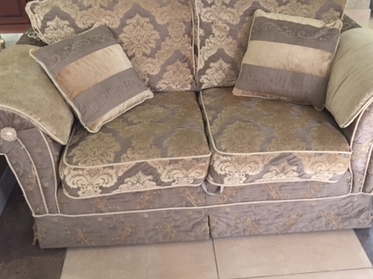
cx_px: 204
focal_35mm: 42
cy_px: 111
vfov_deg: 34.2
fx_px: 452
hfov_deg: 44.8
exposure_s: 1/33
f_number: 2.2
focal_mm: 4.15
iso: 200
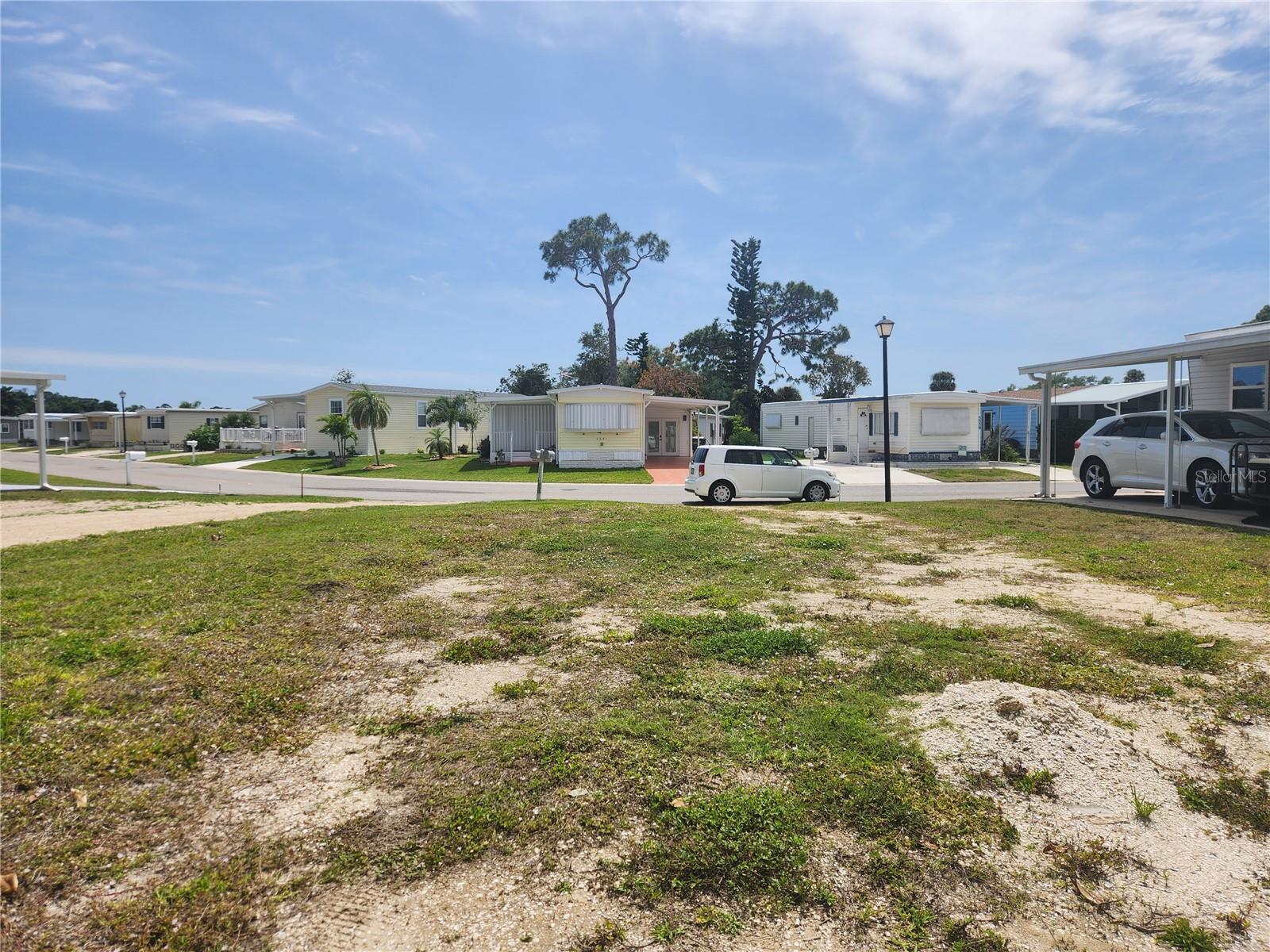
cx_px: 635
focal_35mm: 23
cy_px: 476
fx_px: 844
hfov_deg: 73.9
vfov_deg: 58.9
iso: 20
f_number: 1.8
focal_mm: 5.4
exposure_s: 1/3026
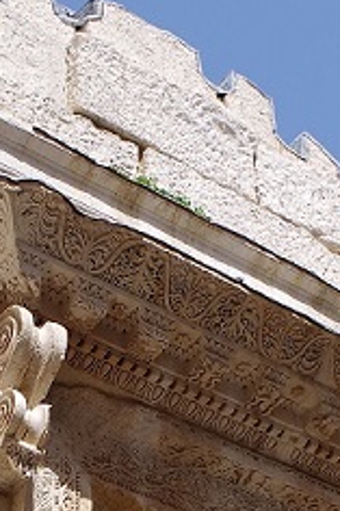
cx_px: 97
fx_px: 1334
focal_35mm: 94
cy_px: 606
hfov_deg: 14.5
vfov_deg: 20.4
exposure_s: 1/250
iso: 100
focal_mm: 18
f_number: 7.1
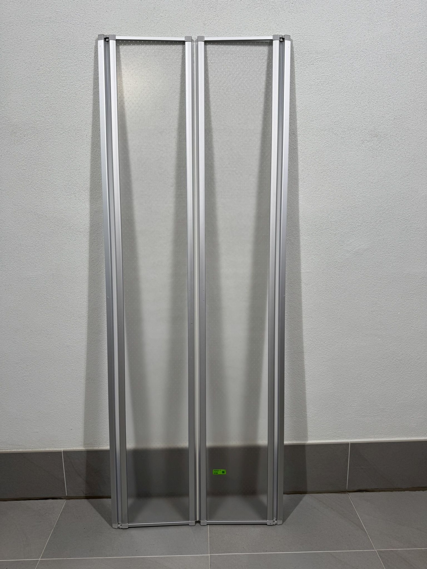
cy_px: 284
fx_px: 395
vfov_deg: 71.6
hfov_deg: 56.8
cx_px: 214
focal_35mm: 24
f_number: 1.78
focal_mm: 6.76
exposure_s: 1/157
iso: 64
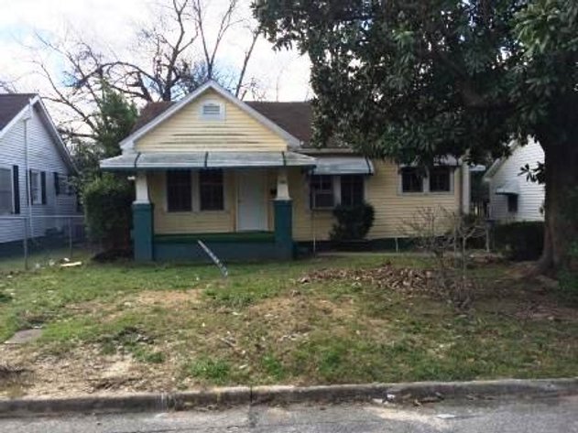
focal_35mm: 29
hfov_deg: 61.7
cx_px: 289
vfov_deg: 48.2
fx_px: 484
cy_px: 216
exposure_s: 1/789
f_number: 2.2
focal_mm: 4.15
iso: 32
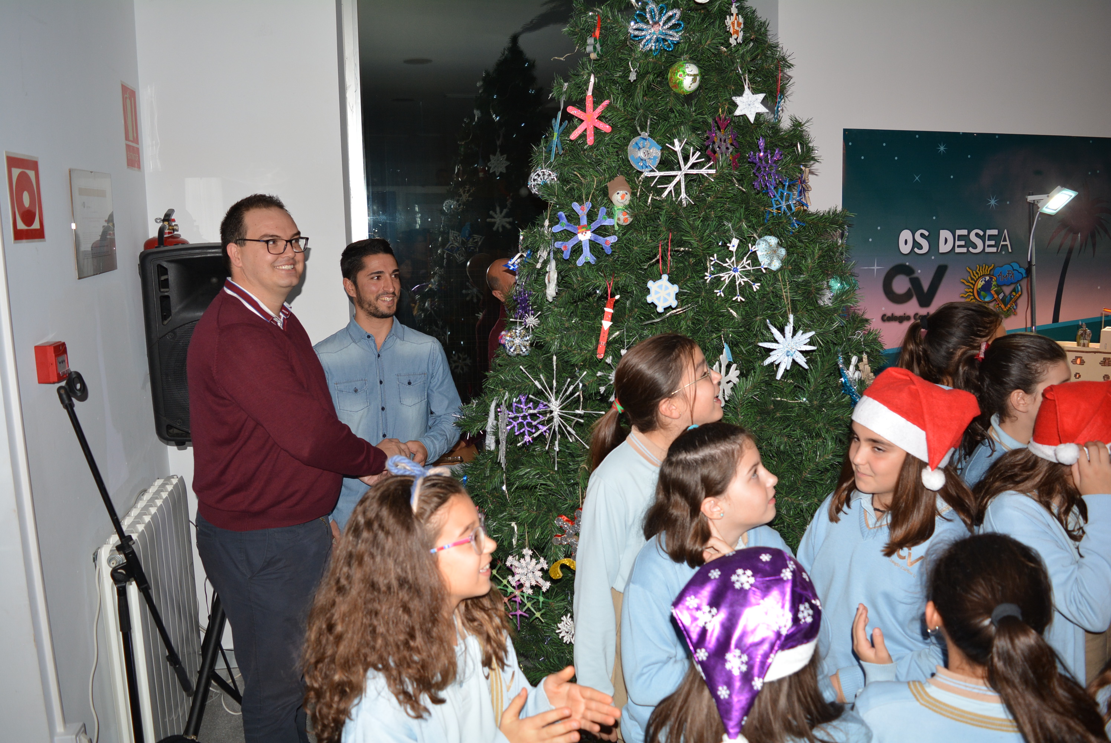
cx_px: 556
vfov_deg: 48.0
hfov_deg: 67.3
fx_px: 834
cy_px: 372
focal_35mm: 27
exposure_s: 1/60
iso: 400
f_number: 4
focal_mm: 18
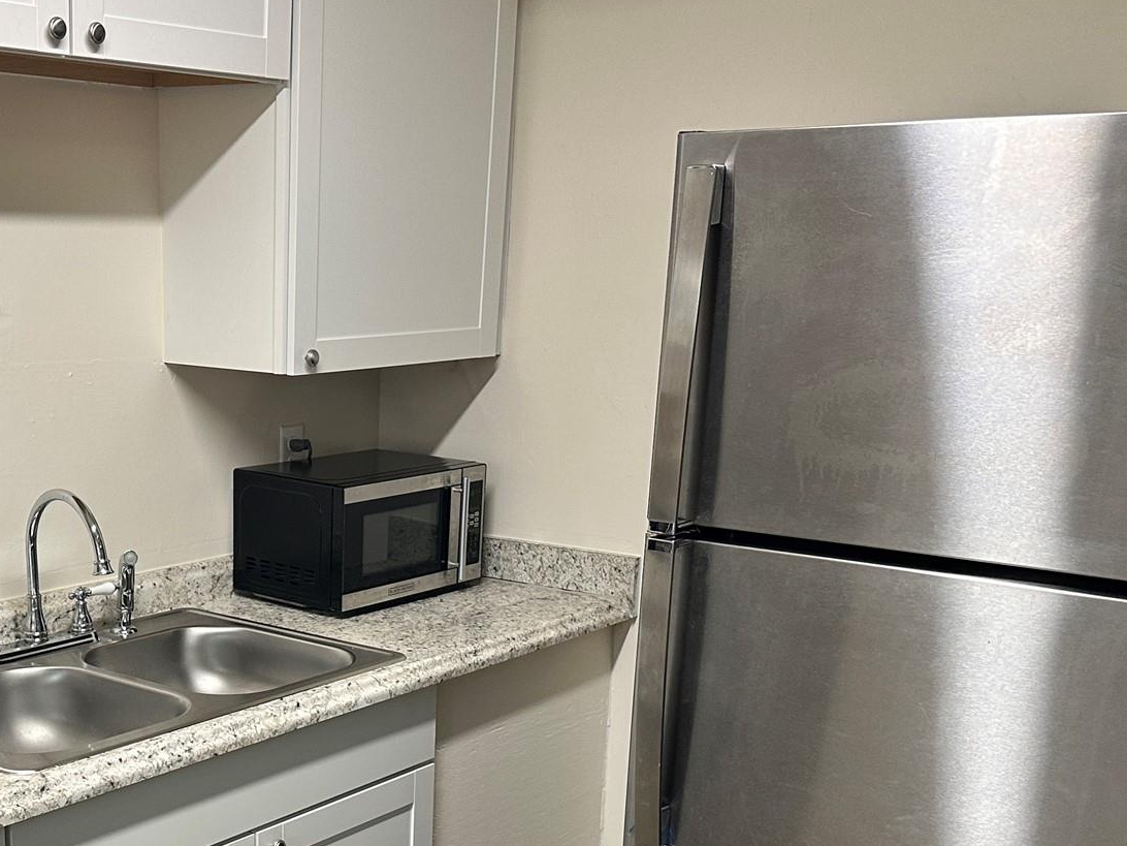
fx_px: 1465
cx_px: 269
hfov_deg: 40.8
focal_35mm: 45
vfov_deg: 31.3
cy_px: 686
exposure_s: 1/120
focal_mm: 6.86
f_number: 1.78
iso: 200
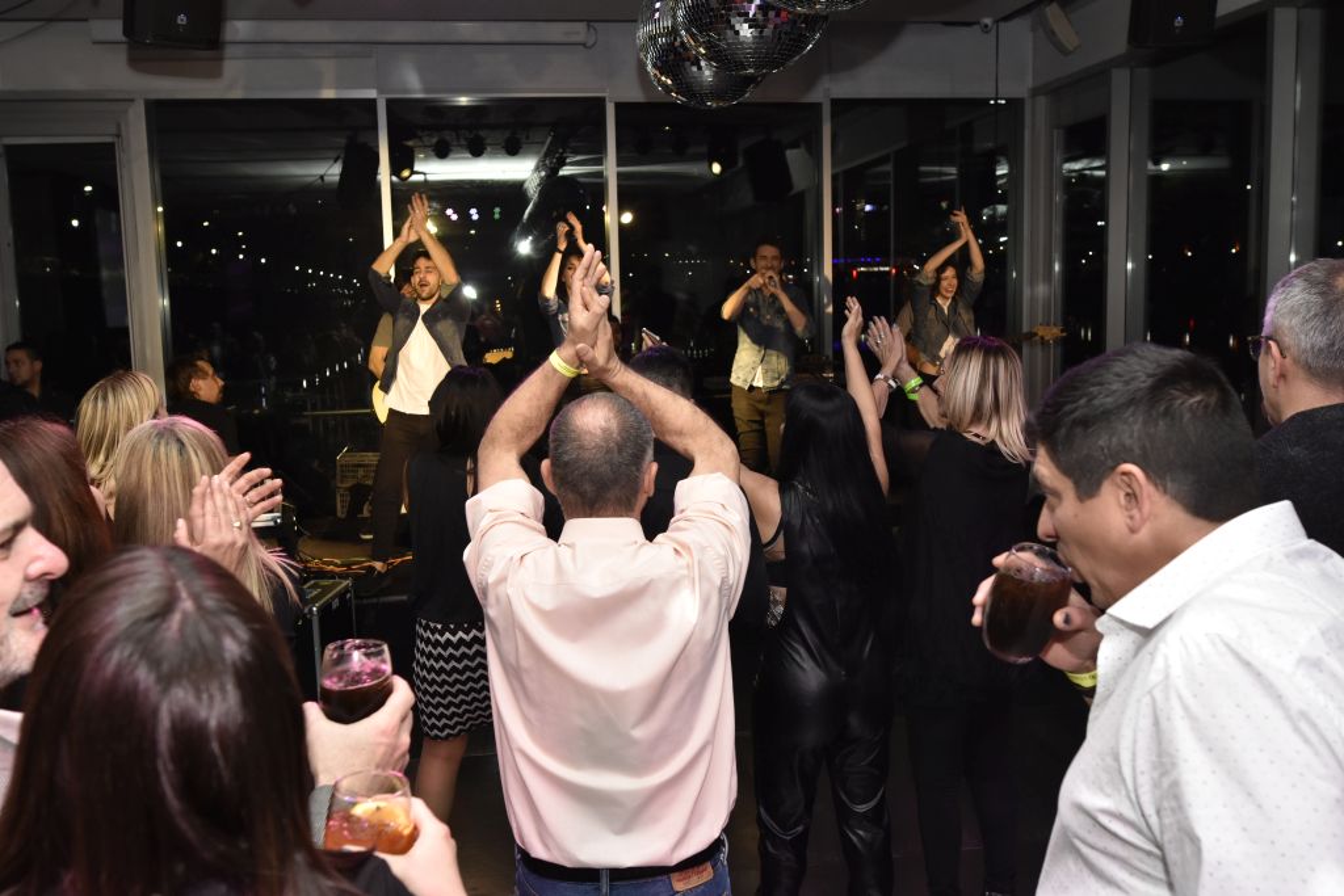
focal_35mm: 30
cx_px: 672
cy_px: 448
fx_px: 1120
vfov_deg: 43.6
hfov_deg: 61.9
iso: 1000
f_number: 4
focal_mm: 20
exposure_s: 1/160
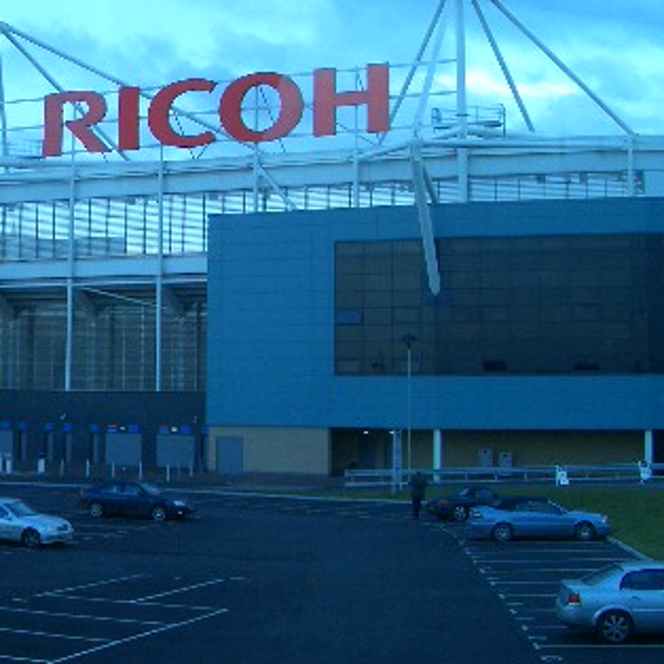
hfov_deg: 27.0
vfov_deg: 27.2
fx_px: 1367
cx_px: 186
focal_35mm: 63
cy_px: 230
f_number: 4.3
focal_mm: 5.8
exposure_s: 1/80
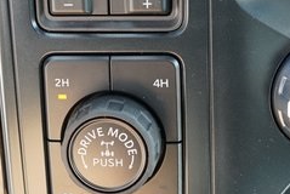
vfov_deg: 13.9
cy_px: 76
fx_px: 798
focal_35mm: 99
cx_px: 124
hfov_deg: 20.6
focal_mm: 37
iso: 250
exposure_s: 1/60
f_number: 4
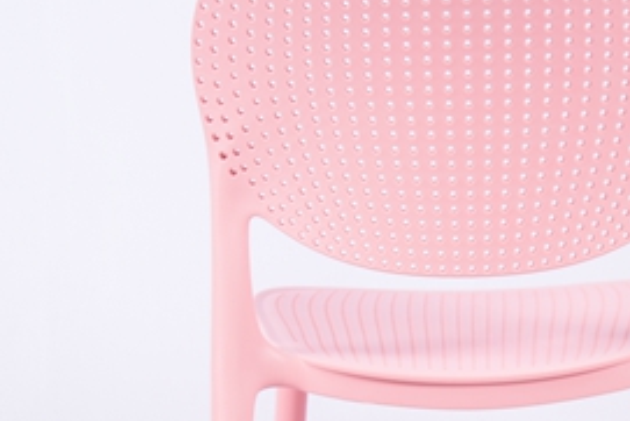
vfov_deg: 10.3
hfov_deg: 15.4
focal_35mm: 133
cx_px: 458
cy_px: 401
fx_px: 2329
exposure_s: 1/10
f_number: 4.2
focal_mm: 48
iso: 125
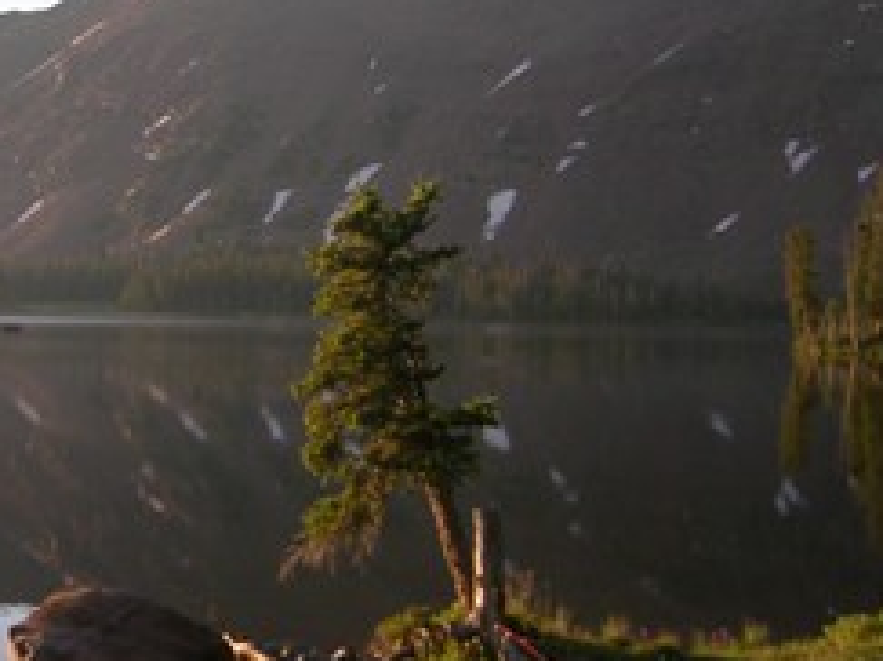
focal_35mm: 70
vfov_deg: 21.0
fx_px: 1785
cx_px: 73
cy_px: 414
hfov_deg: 26.8
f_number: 2.8
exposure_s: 1/412
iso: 50
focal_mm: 5.8
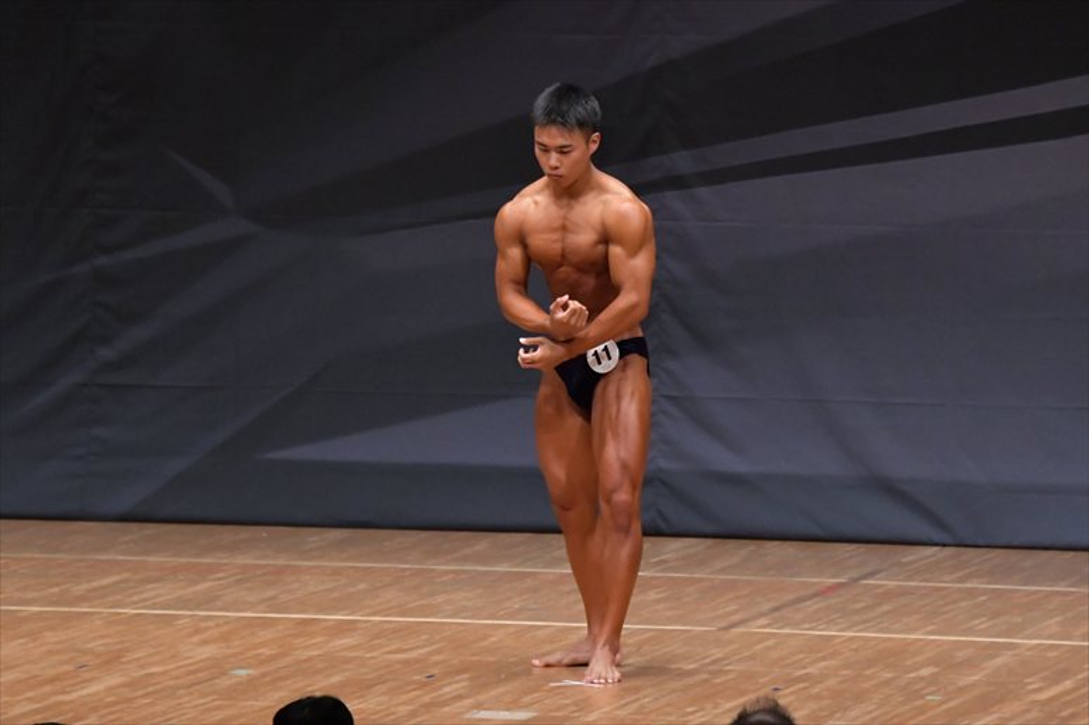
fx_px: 8617
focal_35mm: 285
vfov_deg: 4.8
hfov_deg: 7.2
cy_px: 362
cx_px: 544
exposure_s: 1/400
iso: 6400
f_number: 5.6
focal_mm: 190
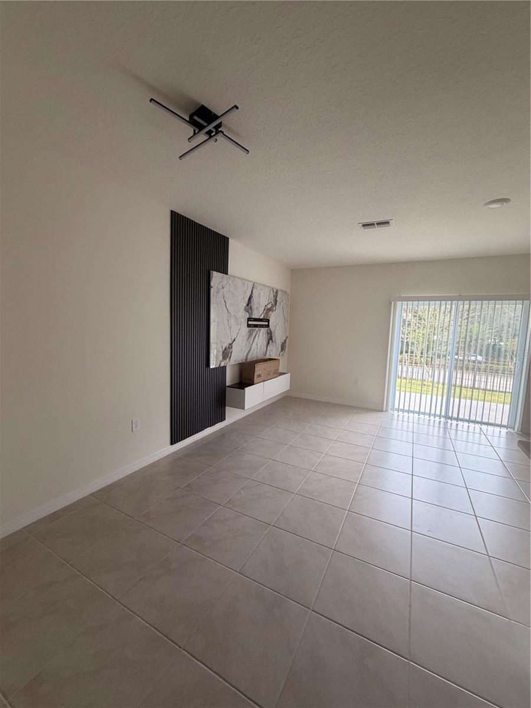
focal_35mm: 14
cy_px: 354
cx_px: 266
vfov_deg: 102.1
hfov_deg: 85.7
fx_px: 286
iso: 200
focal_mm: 2.22
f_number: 2.2
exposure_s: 1/121
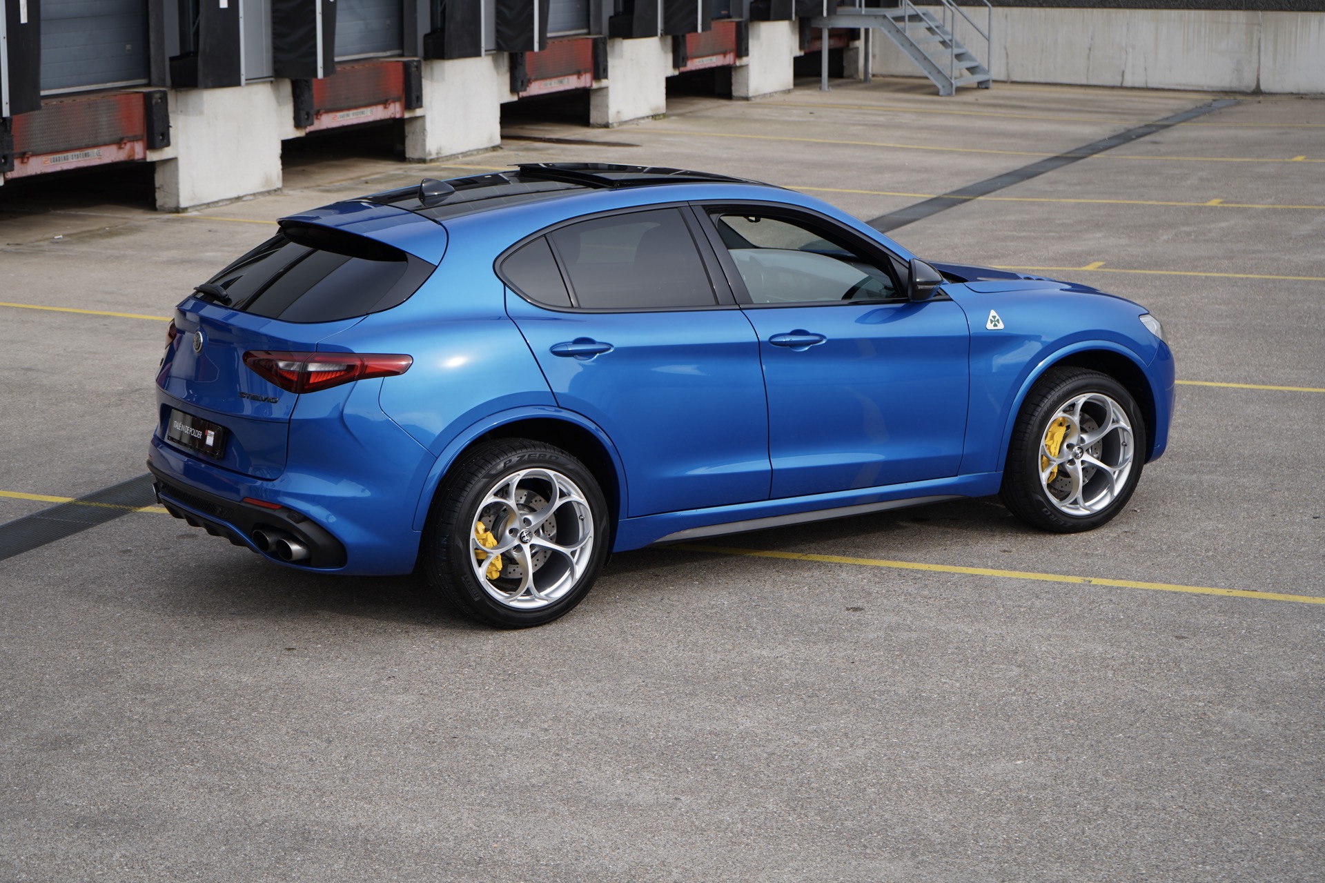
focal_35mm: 70
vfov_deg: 19.5
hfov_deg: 28.8
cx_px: 662
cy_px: 442
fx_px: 2576
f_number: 6.3
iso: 100
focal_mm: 70
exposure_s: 1/200
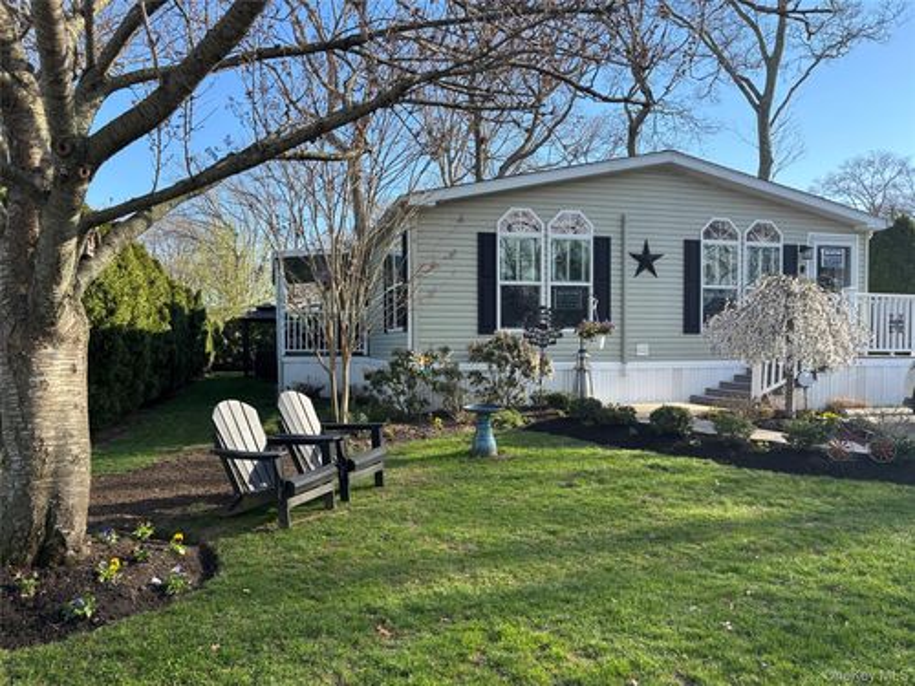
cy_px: 343
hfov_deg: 67.3
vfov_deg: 53.1
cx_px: 458
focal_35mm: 26
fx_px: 687
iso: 50
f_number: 1.6
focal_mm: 5.96
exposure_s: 1/1068
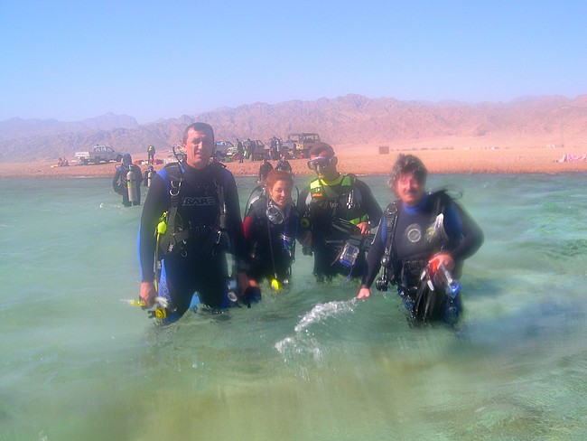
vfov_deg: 37.7
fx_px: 645
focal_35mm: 38
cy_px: 220
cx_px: 294
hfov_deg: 49.0
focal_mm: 8
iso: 100
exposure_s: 1/148
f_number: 7.6
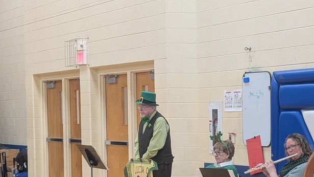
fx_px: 741
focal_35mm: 89
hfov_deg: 23.5
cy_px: 187
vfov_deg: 13.4
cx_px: 257
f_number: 1.68
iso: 94
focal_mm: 6.9
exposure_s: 1/23.8
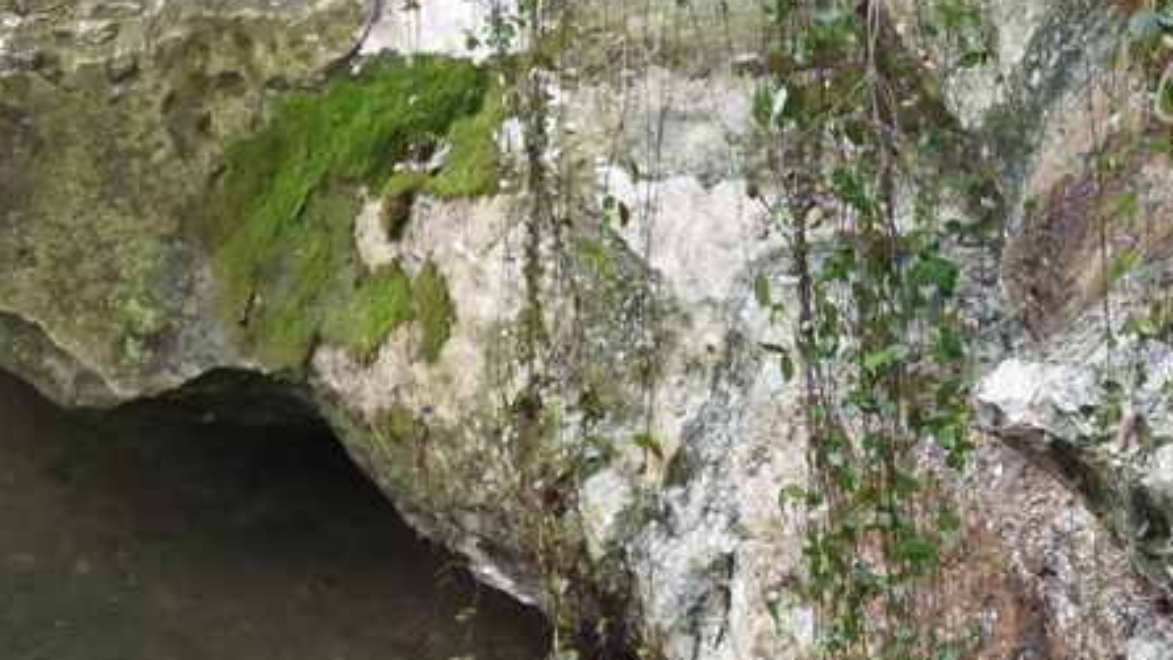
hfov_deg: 3.9
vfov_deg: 2.2
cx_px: 1191
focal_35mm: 556
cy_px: 266
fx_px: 17295
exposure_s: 1/400
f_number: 5
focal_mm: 185
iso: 1000
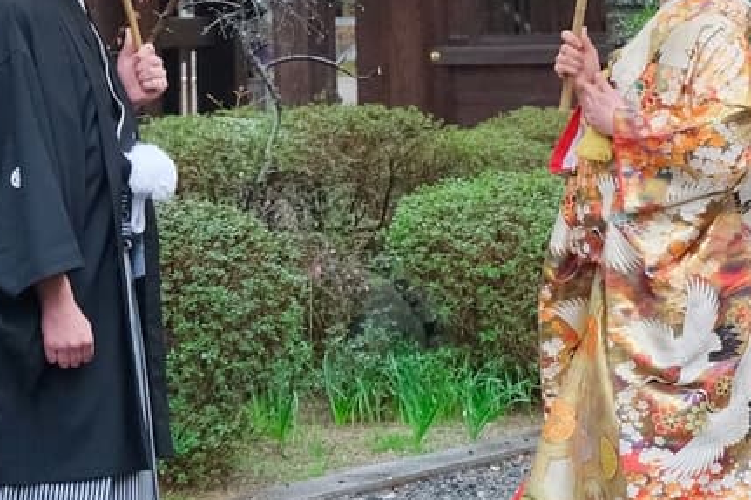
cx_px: 699
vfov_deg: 6.6
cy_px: 6
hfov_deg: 9.9
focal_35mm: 207
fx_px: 4316
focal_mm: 41.1
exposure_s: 1/100
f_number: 5.6
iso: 1600
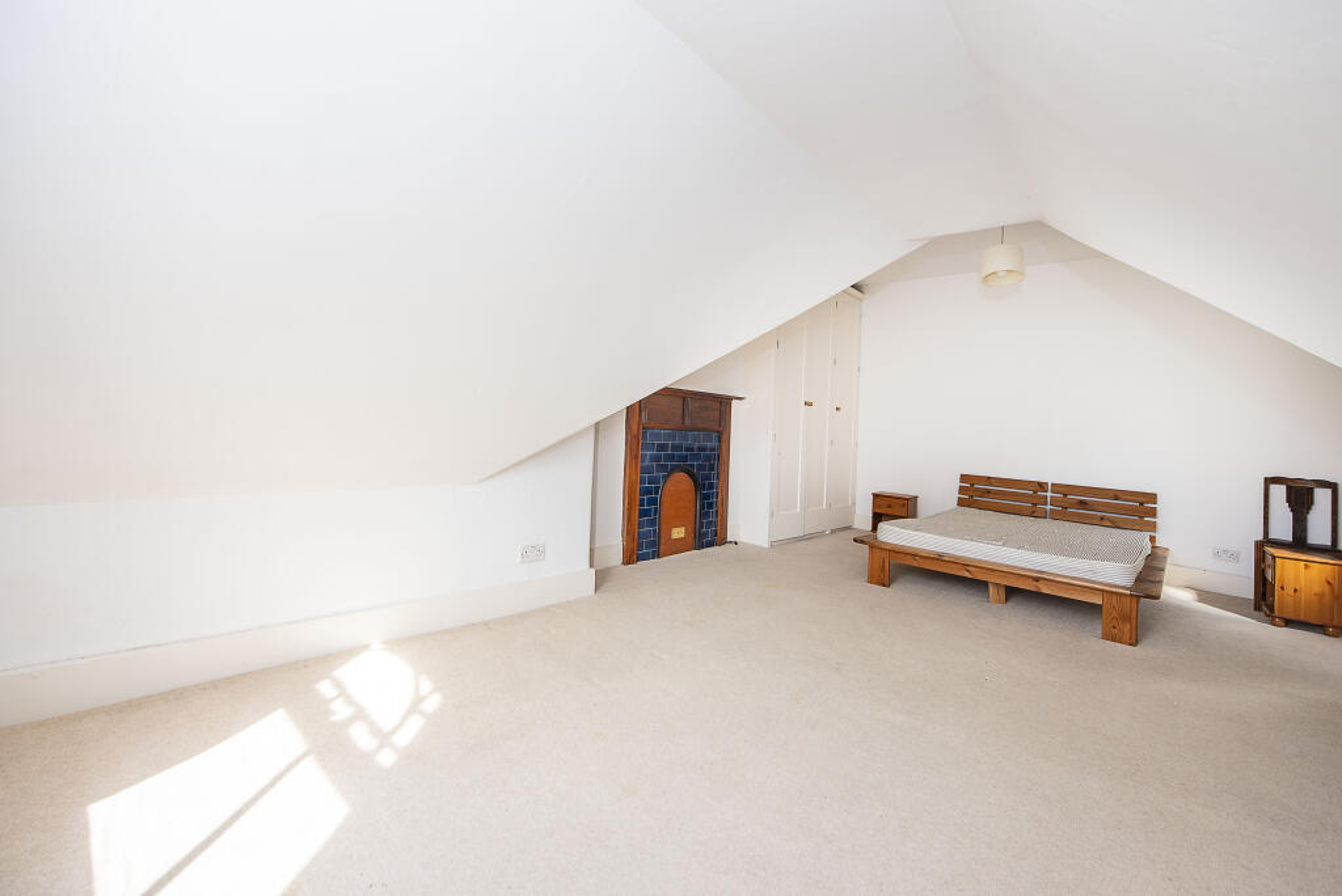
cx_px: 671
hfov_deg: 104.2
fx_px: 522
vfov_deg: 81.3
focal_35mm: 14
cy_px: 448
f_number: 5
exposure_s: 1/200
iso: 250
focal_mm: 14
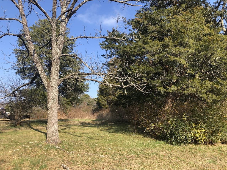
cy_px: 85
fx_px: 184
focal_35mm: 28
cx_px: 114
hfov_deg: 63.4
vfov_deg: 49.7
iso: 20
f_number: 1.8
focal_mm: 3.99
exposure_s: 1/813
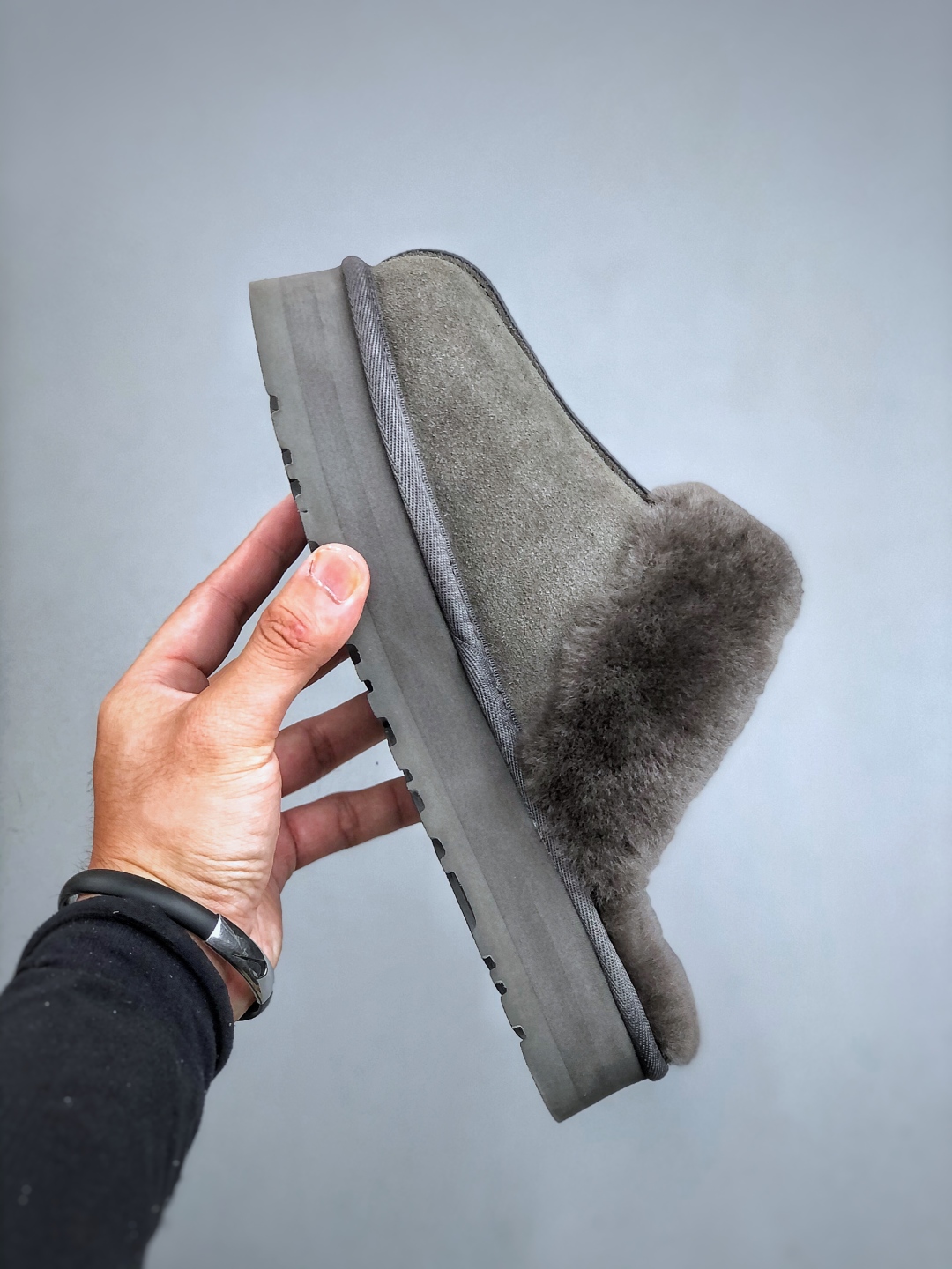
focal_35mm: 57
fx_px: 2090
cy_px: 634
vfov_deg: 33.8
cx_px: 476
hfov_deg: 25.7
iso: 25
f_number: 2.8
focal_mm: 6.6
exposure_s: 1/50
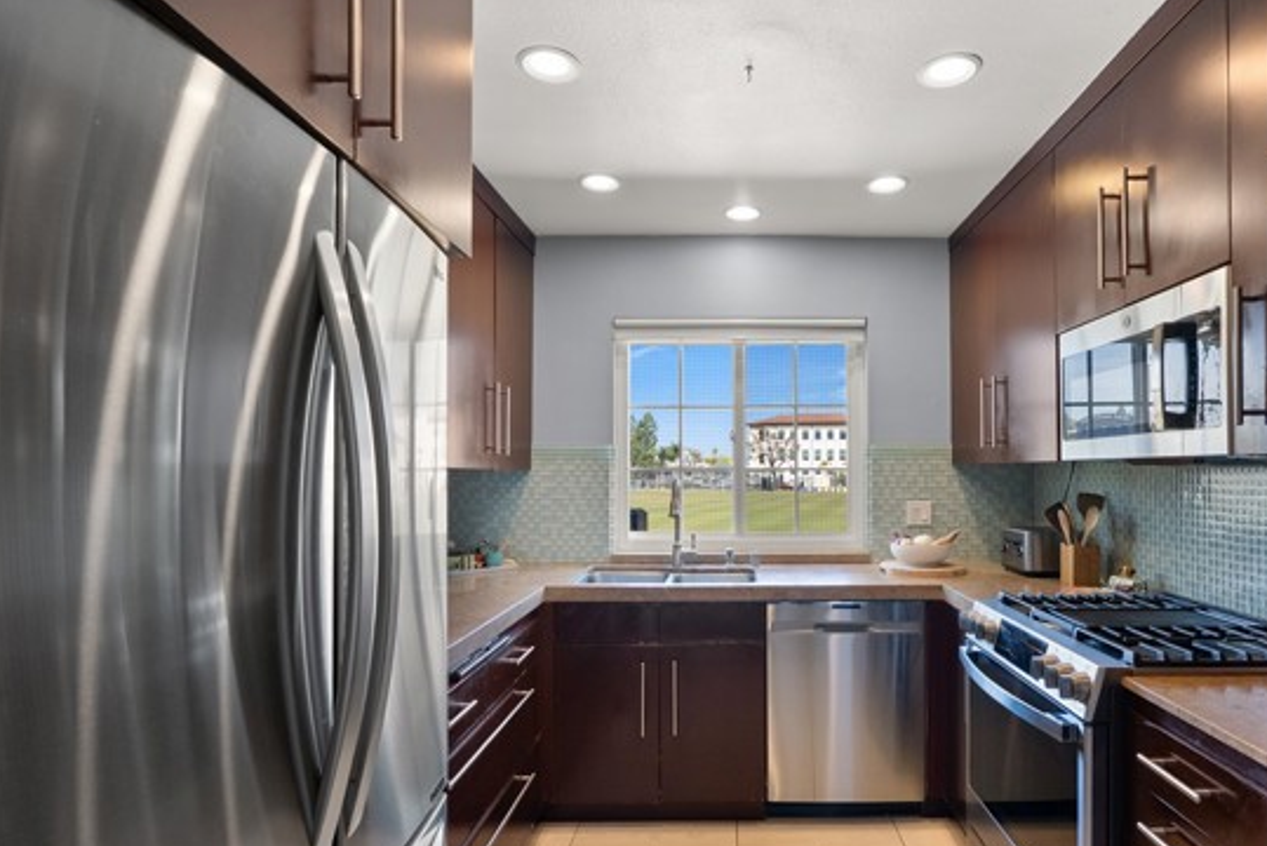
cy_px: 476
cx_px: 738
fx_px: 669
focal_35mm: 19
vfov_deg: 64.4
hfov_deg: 86.1
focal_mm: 16
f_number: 9
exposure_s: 1/15
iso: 640
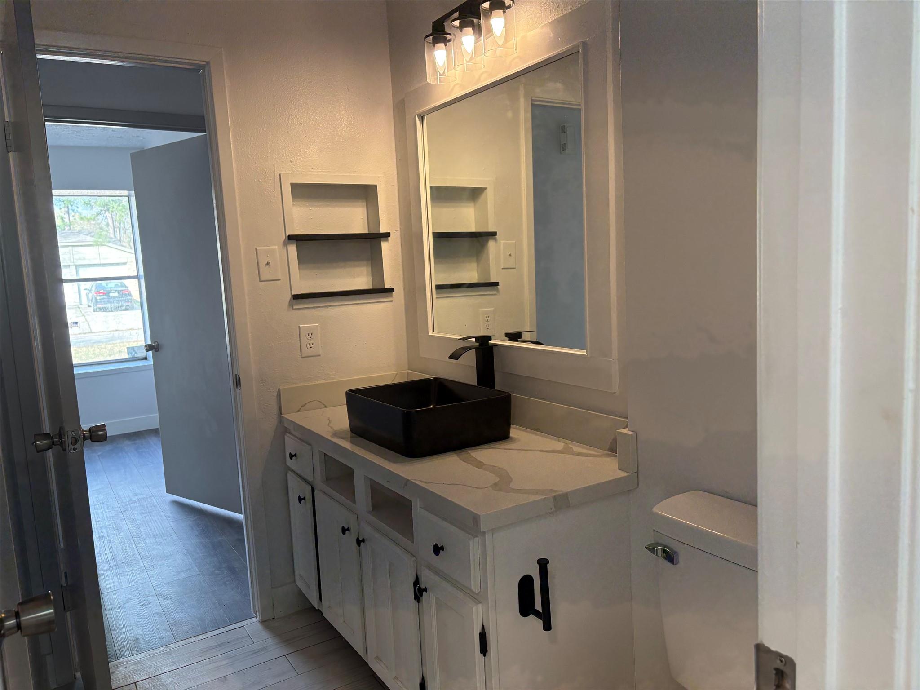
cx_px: 460
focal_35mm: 26
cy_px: 345
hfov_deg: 67.3
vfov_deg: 53.1
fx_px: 691
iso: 125
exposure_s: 1/127
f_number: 1.6
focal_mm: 5.96
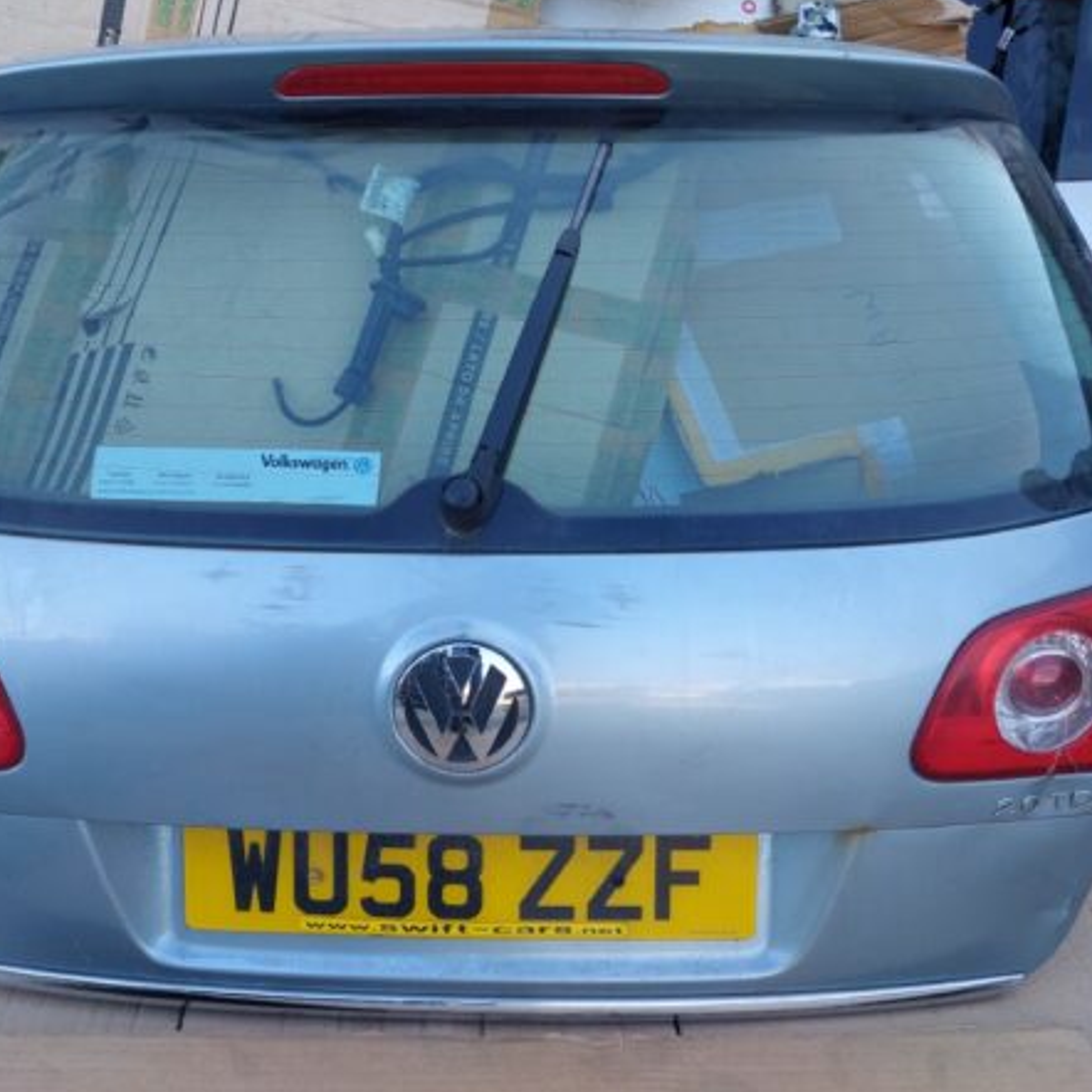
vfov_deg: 54.0
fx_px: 1071
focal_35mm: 30
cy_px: 541
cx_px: 492
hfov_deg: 53.9
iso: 40
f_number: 1.8
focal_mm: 5.23
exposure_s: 1/186
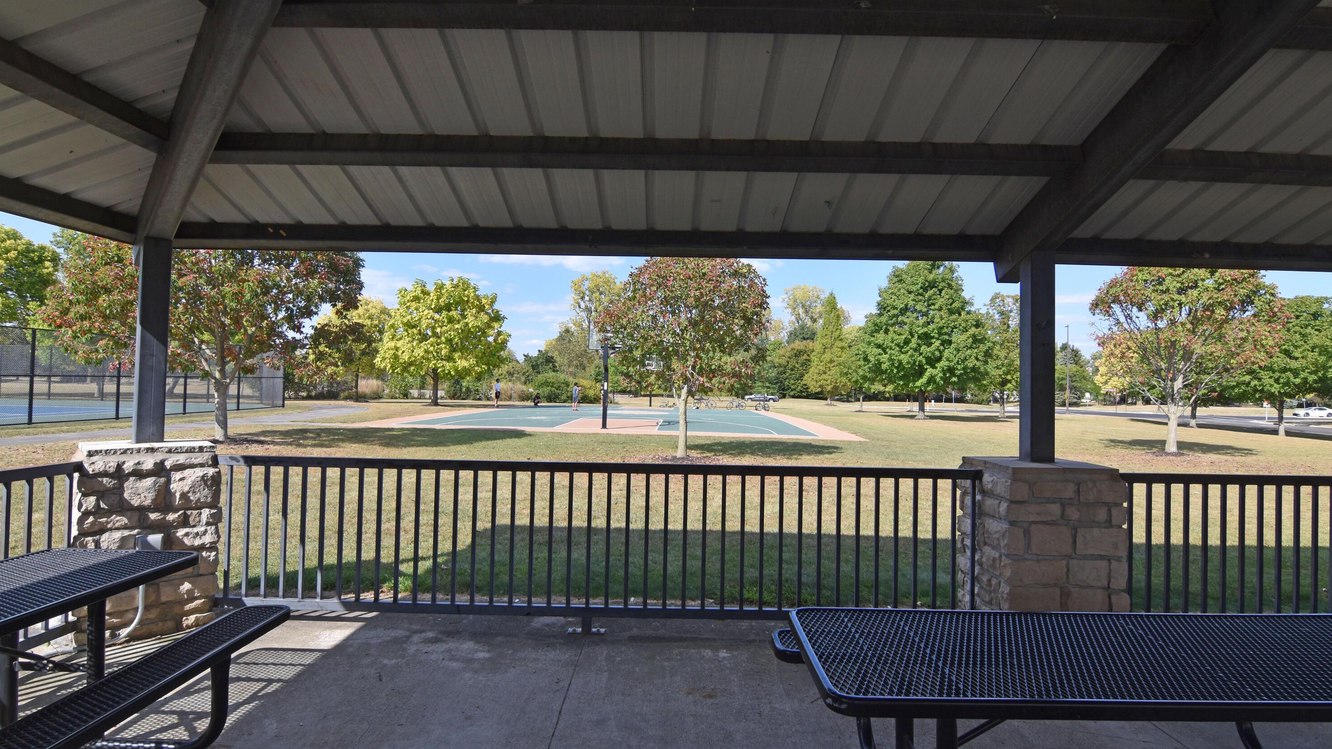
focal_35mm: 18
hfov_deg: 94.2
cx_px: 673
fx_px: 619
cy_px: 361
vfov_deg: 62.3
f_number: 8
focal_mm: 11
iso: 180
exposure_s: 1/250
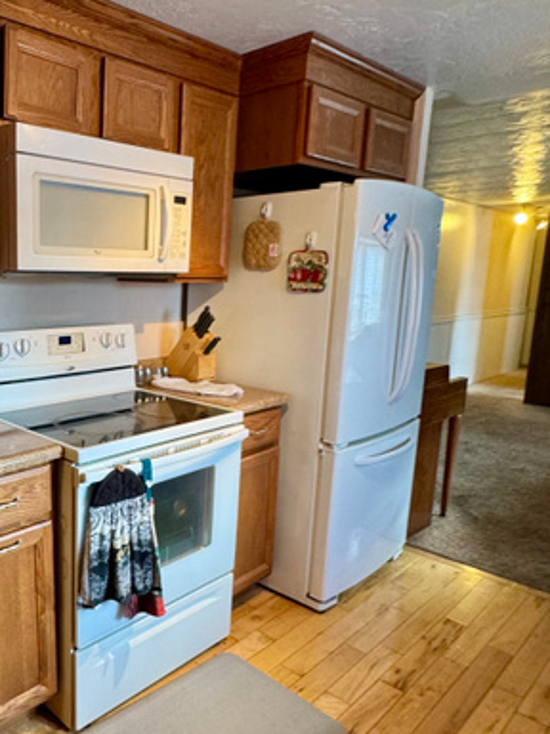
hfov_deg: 47.0
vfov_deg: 63.4
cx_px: 107
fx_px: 593
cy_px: 384
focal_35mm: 28
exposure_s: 1/60
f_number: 2.2
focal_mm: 2.22
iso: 160
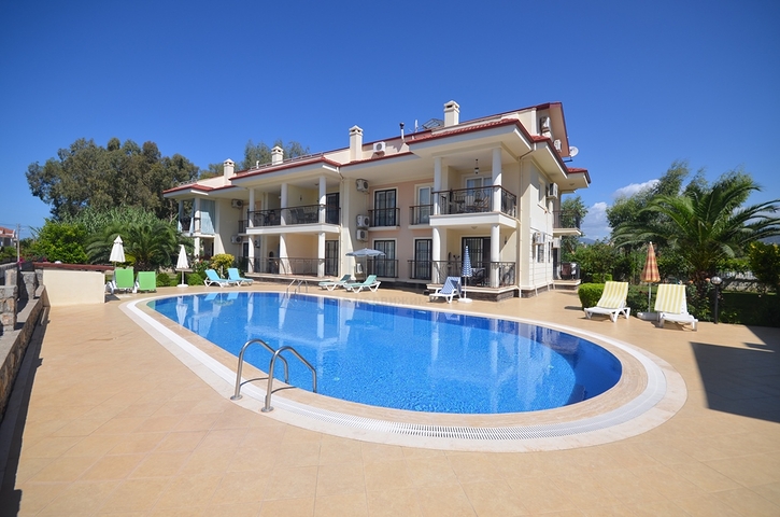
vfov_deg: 77.1
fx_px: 324
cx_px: 390
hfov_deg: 100.5
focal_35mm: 15
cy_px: 258
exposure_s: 1/400
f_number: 9
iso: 100
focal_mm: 10
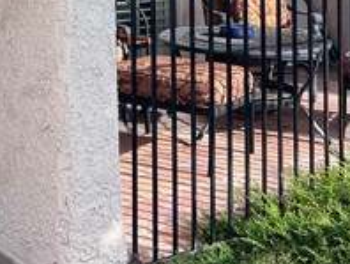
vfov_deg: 16.4
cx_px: 23
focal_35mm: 84
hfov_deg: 22.6
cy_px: -105
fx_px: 850
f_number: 1.5
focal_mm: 5.7
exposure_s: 1/1361
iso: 50
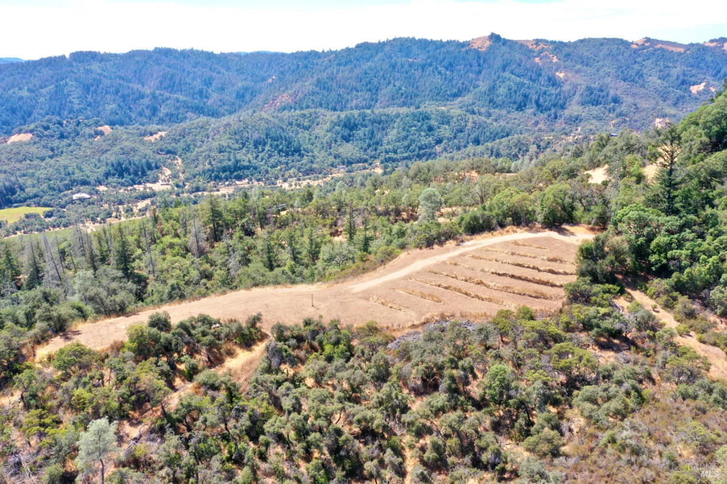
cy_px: 242
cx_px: 364
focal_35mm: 28
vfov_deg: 46.4
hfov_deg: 65.5
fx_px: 565
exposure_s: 1/200
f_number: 6.3
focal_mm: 10.26
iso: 100
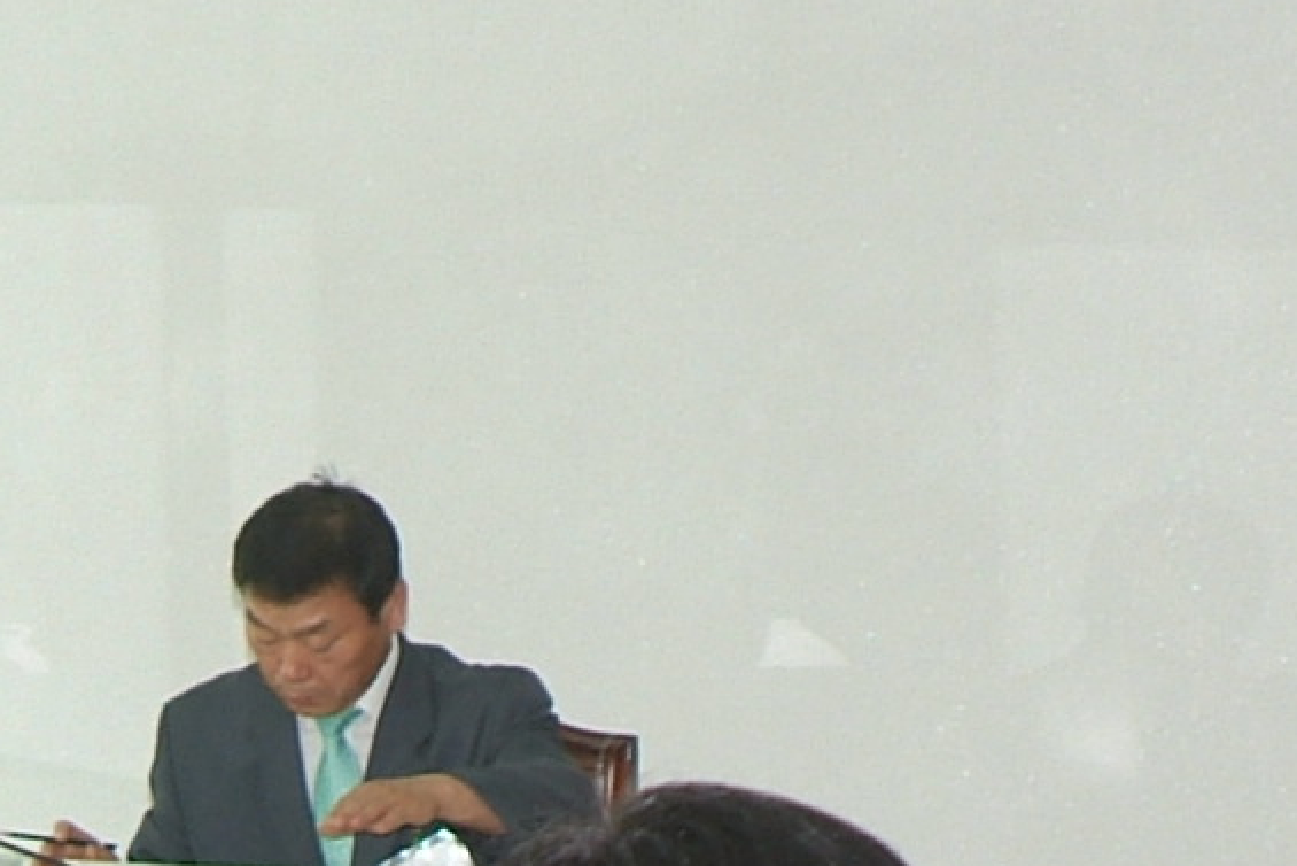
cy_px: -5
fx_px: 9837
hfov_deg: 7.5
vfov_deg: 5.0
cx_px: 1634
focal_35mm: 273
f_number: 4.8
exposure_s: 1/60
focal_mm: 34
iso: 200
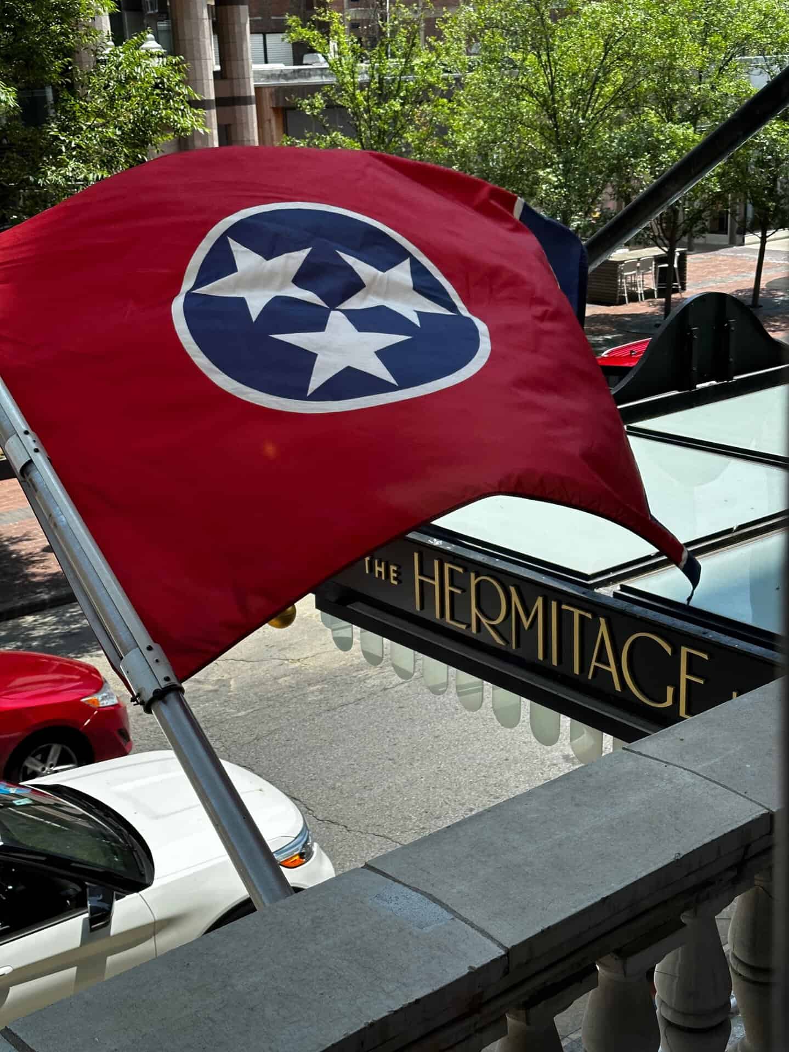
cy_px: 526
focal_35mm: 48
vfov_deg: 39.7
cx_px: 394
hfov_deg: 30.3
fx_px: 1459
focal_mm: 6.86
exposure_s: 1/1590
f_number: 1.78
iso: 64
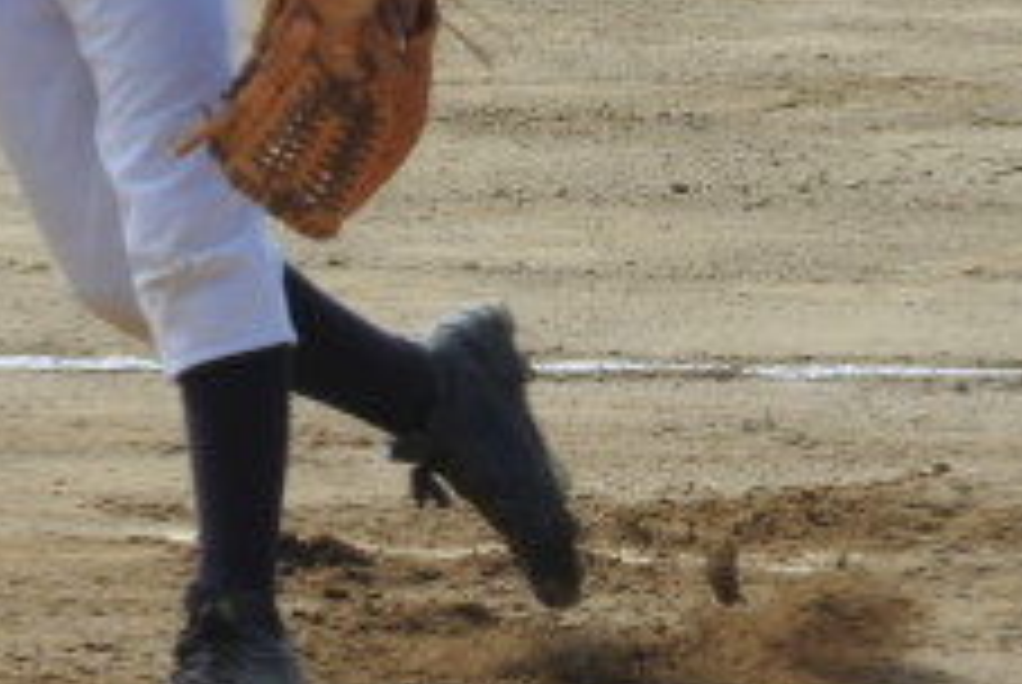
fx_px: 23394
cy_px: -76
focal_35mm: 823
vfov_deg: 1.7
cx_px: -54
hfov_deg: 2.5
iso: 100
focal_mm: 53.7
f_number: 5.5
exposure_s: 1/400
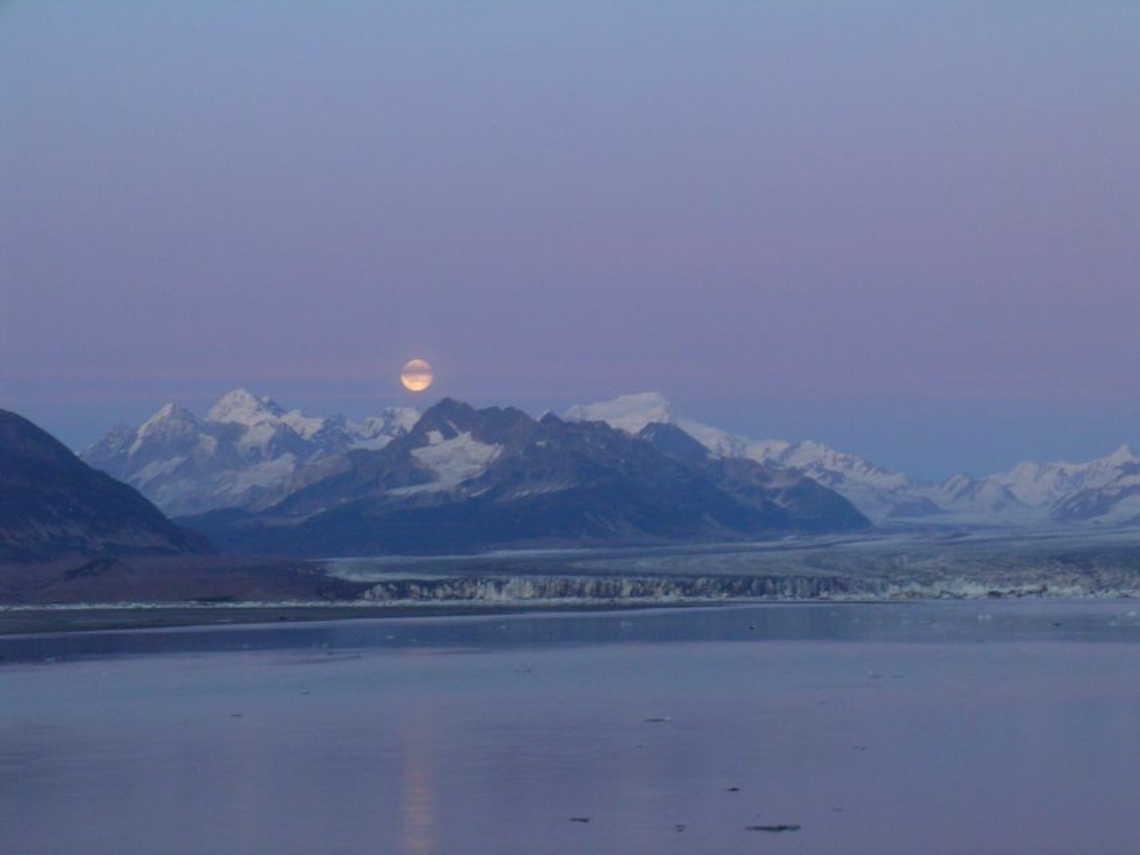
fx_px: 3821
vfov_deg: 12.8
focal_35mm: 116
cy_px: 428
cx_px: 570
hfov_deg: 17.0
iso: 194
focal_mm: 24
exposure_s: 1/24.6
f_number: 6.5
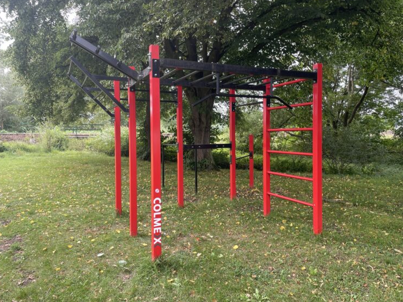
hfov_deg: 65.3
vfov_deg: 51.4
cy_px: 149
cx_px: 204
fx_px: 314
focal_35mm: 27
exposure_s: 1/185
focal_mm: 4.2
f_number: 1.6
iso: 32
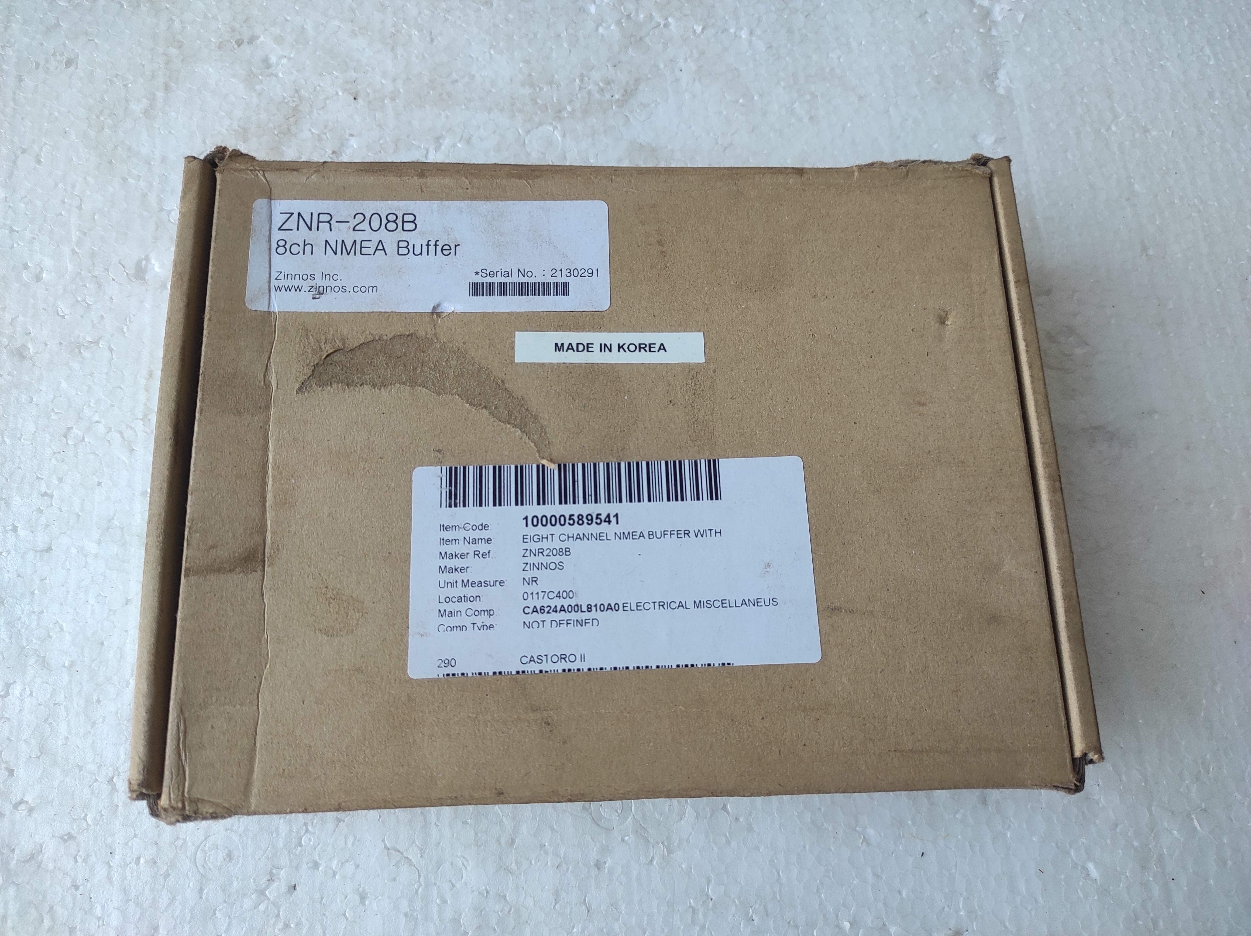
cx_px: 626
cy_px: 468
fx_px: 903
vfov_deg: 54.8
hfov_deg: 69.4
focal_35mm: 25
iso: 135
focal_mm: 5.43
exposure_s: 1/100
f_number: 1.89
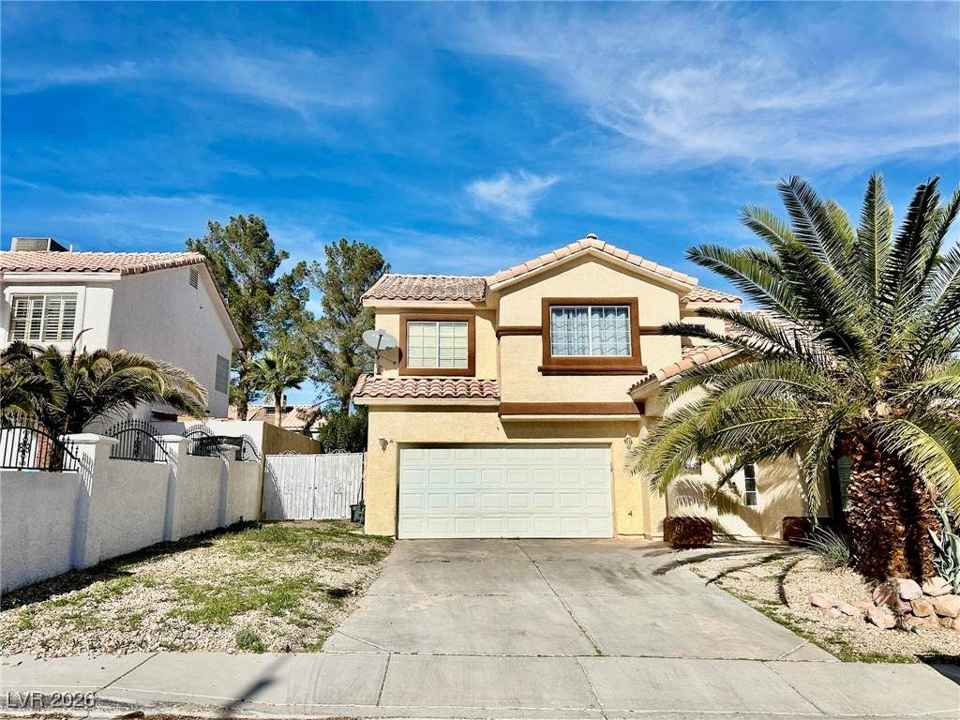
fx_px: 666
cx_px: 480
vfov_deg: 56.8
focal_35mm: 24
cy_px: 360
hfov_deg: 71.6
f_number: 1.78
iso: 80
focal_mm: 6.86
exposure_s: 1/10753
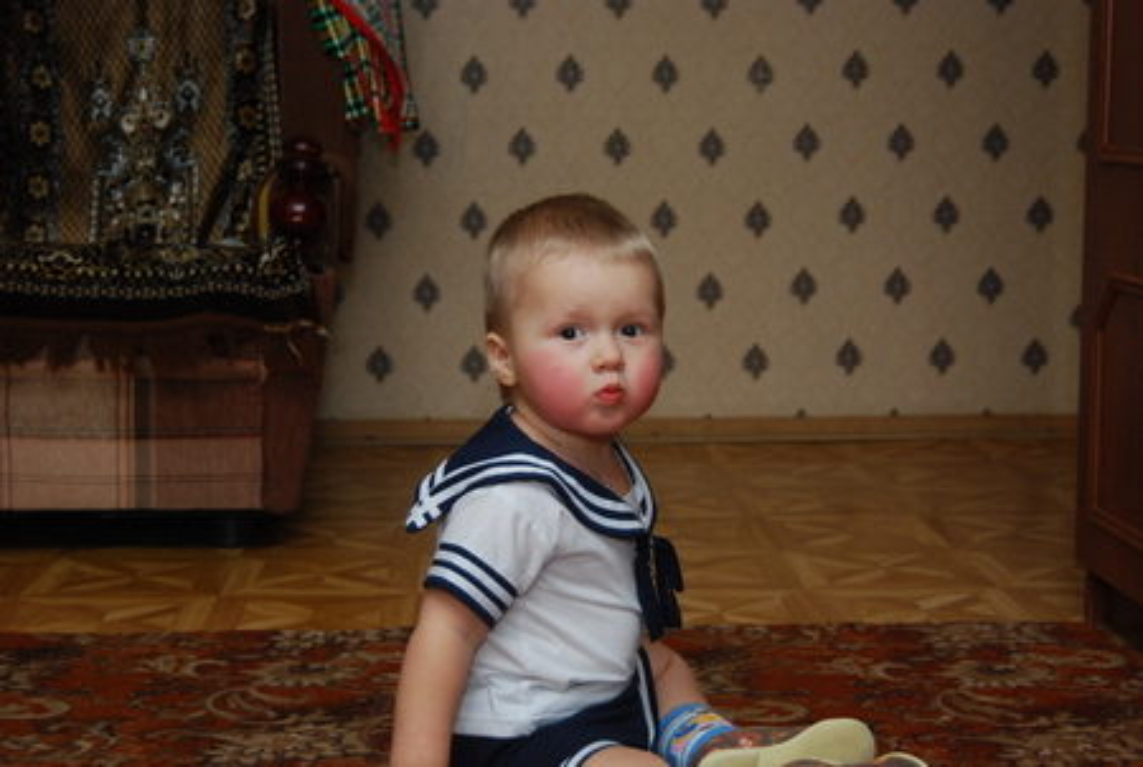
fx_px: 2147
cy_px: 384
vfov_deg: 20.3
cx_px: 572
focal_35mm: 68
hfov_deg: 29.8
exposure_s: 1/60
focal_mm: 45
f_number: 5
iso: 800
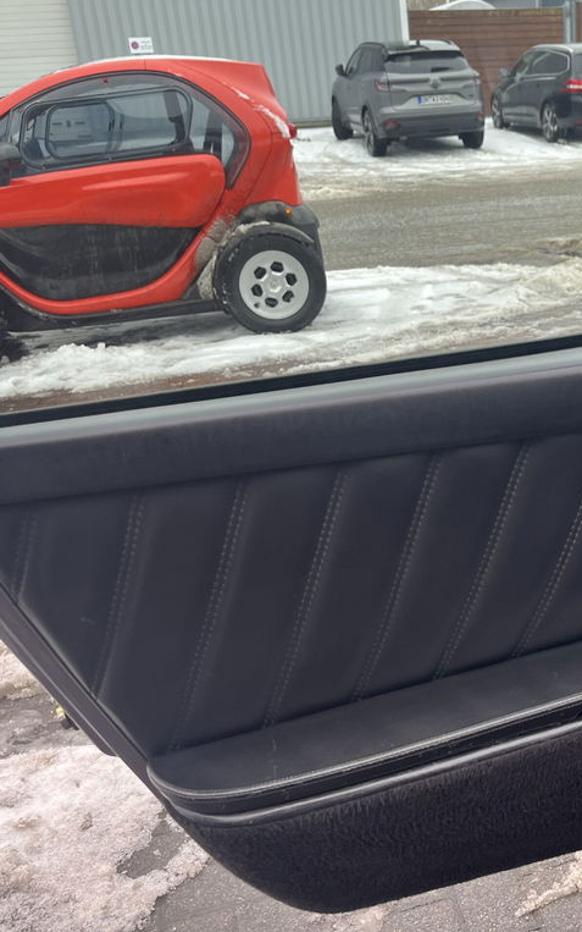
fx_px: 939
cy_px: 465
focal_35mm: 37
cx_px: 508
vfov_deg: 52.7
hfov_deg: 32.9
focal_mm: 5.1
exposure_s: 1/122
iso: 40
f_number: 1.6
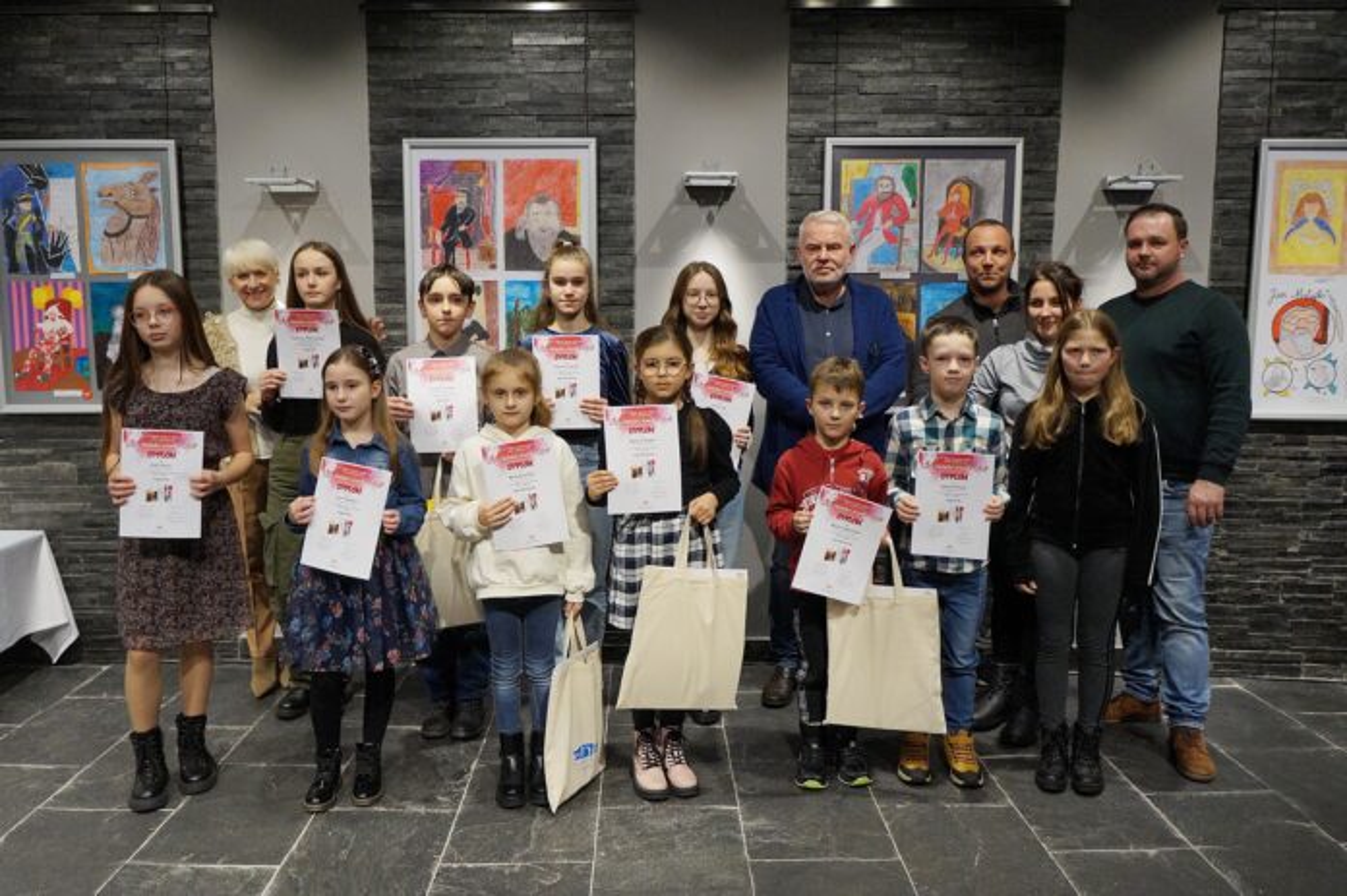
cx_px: 674
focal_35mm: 27
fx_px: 1010
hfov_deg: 67.4
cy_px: 448
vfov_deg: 47.9
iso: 800
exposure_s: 1/160
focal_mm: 18
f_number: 4
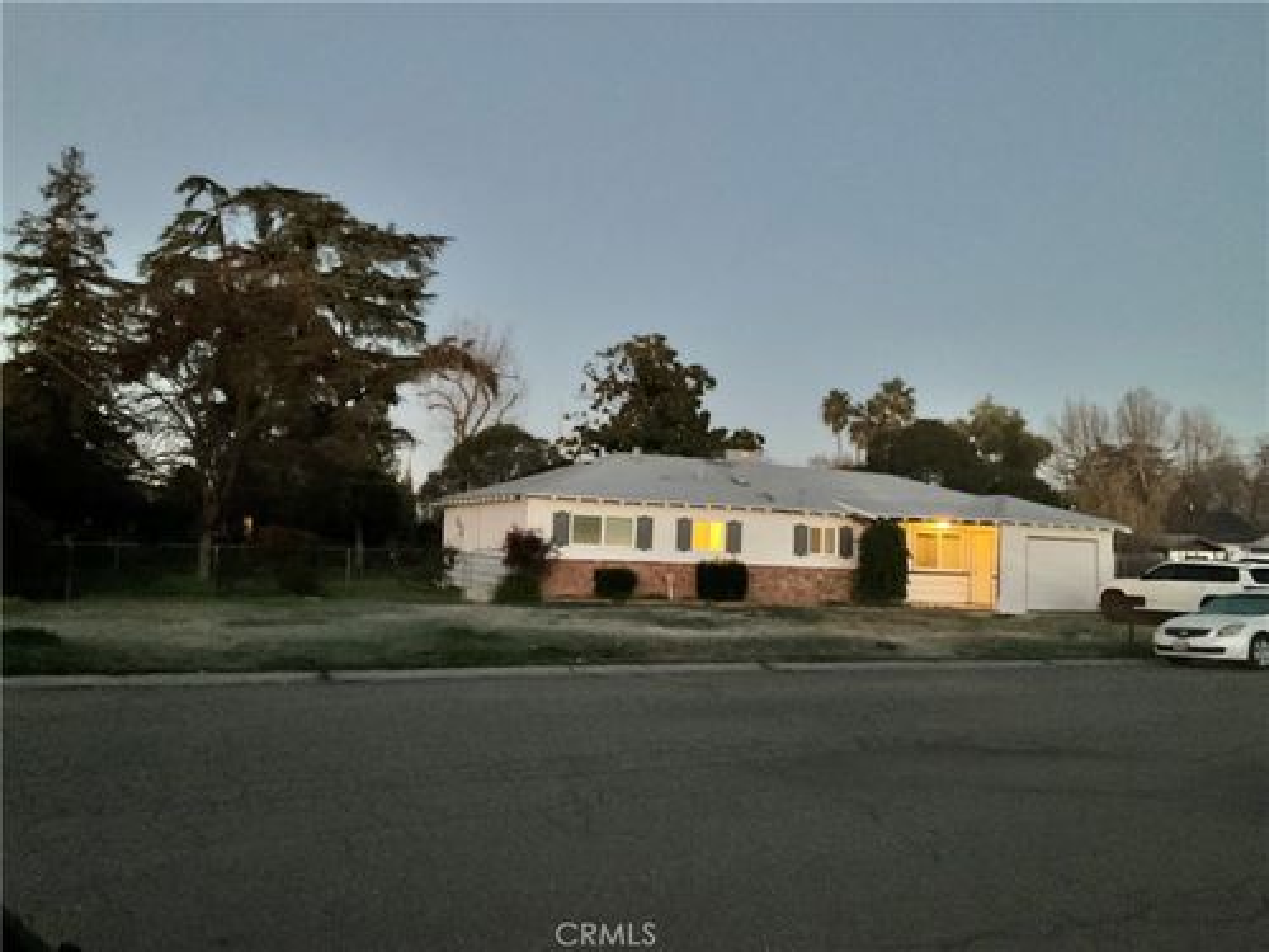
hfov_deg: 61.7
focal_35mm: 29
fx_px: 1063
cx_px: 634
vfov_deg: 48.2
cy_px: 476
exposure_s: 1/17
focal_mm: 3
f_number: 1.8
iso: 500
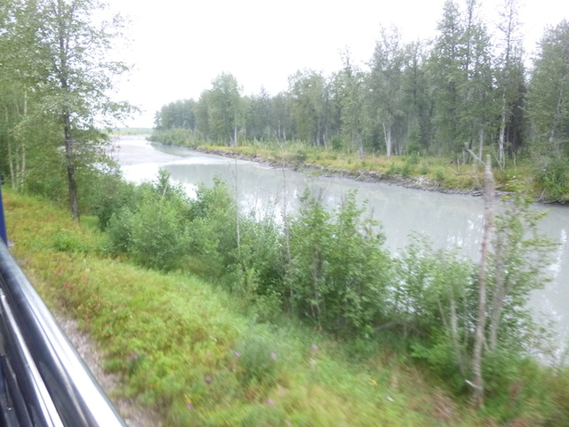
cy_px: 214
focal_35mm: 25
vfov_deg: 54.9
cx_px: 284
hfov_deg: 69.4
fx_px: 411
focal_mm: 4.5
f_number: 3.1
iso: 320
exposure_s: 1/125
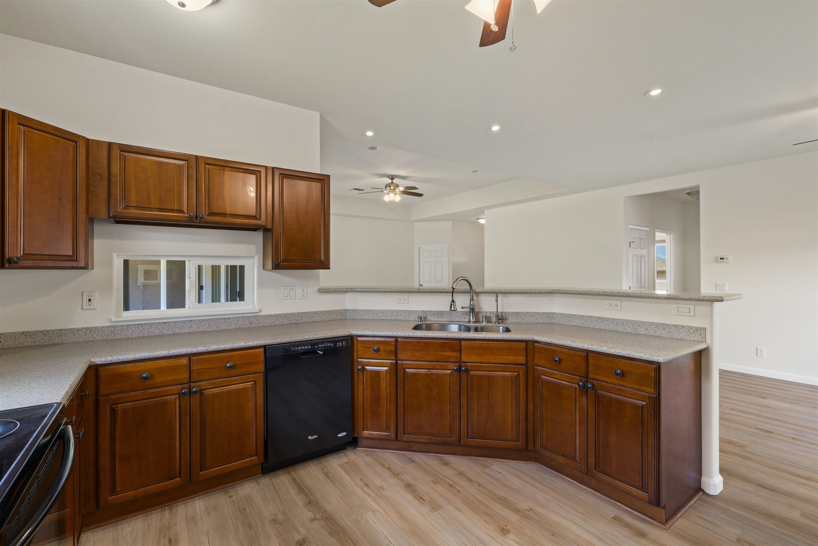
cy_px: 273
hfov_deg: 96.7
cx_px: 409
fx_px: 364
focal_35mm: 16
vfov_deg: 73.8
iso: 100
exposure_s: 1
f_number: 8
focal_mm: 16
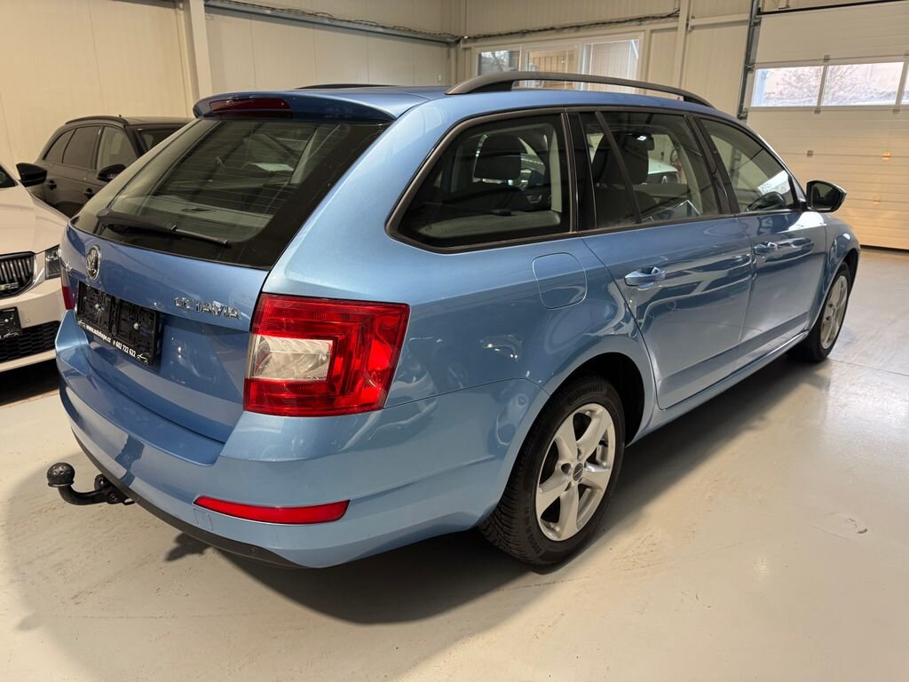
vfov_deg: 56.8
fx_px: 630
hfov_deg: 71.6
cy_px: 341
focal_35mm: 24
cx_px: 454
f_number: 1.78
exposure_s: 1/60
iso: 250
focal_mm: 6.76
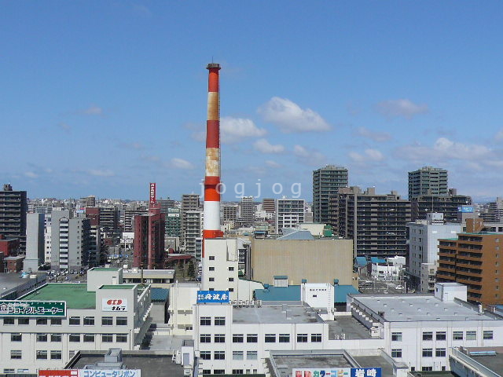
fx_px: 654
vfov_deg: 32.2
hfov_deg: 42.1
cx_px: 252
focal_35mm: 45
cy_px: 188
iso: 100
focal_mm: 4.9
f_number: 8
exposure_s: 1/400
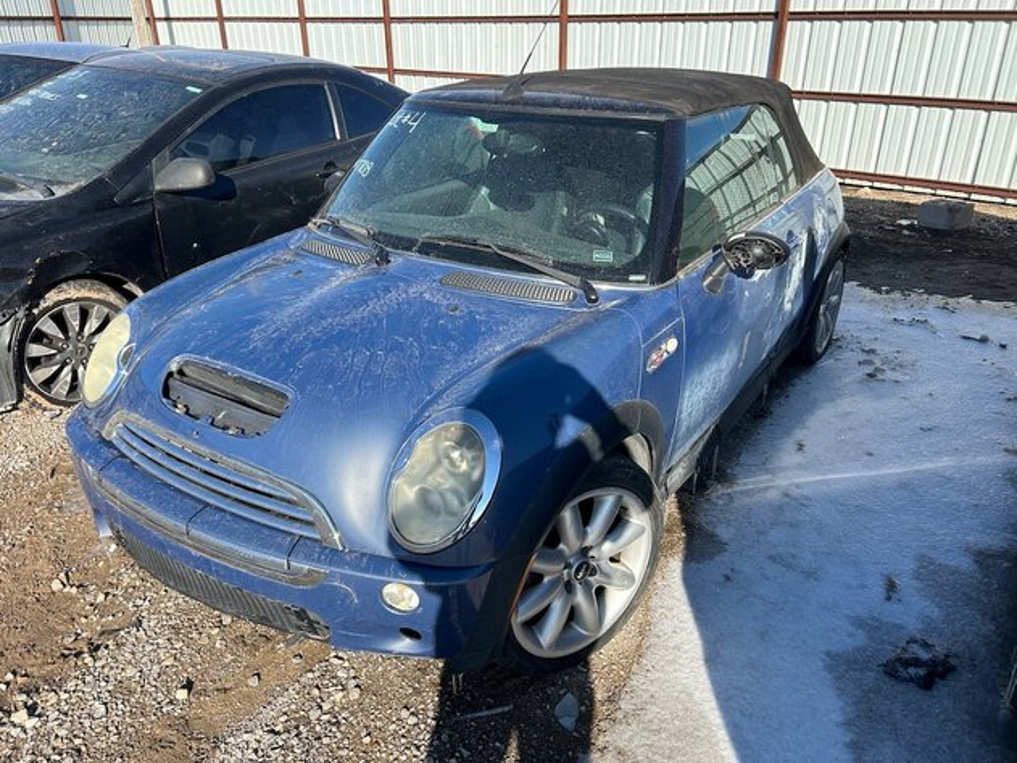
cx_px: 508
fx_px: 764
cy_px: 382
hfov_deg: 67.3
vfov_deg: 53.0
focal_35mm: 26
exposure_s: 1/2123
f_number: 1.5
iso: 50
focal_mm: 5.7
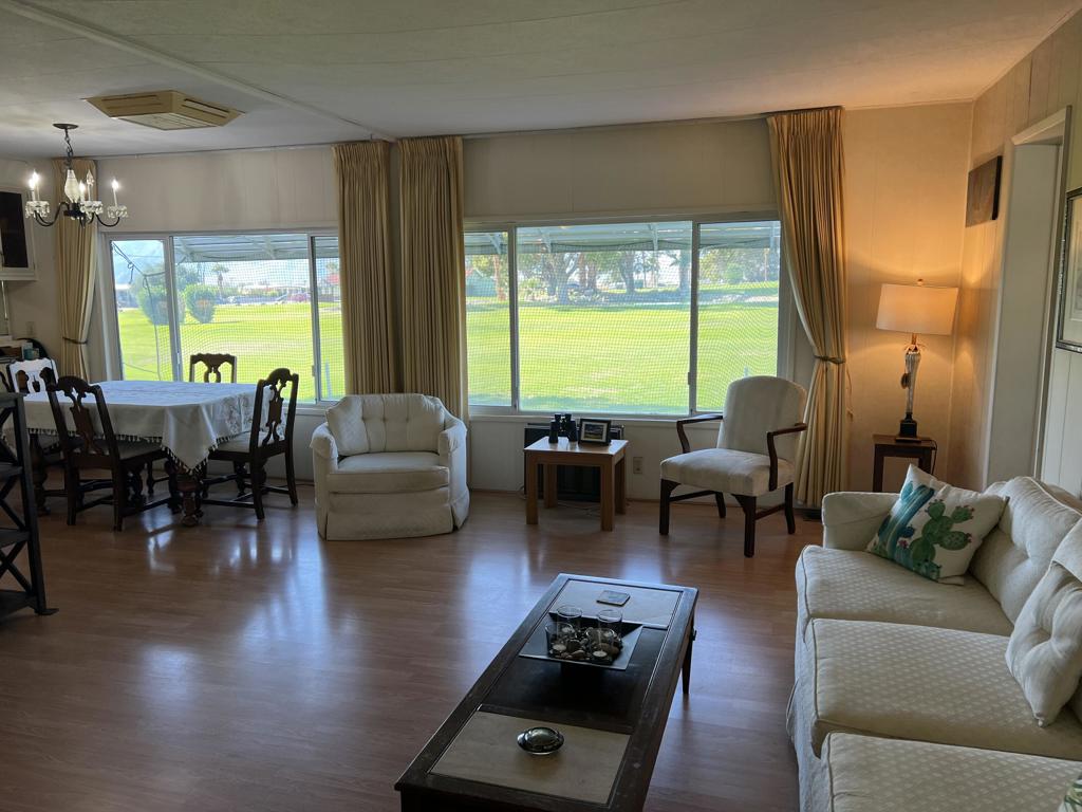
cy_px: 406
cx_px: 541
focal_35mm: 26
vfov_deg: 53.1
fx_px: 813
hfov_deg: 67.3
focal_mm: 5.7
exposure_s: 1/171
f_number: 1.5
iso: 50
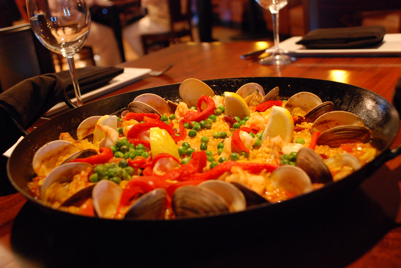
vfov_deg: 32.0
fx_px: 468
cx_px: 200
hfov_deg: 46.3
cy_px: 134
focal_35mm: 42
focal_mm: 28
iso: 800
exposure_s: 1/2.5
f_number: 4
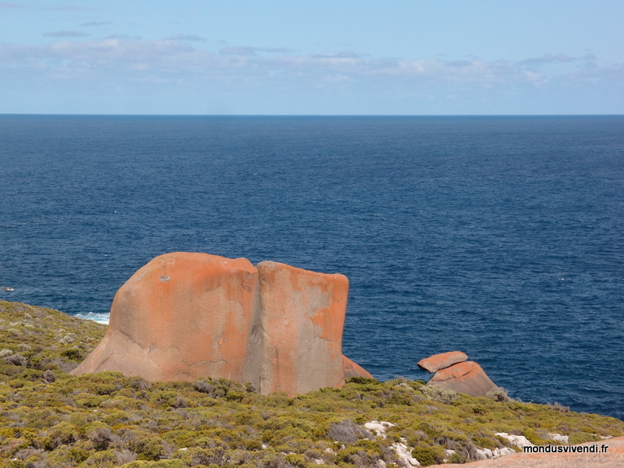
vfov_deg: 16.1
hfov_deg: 21.3
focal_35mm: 92
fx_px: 1658
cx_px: 312
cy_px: 234
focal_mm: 19.84
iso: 100
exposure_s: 1/800
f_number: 4.5
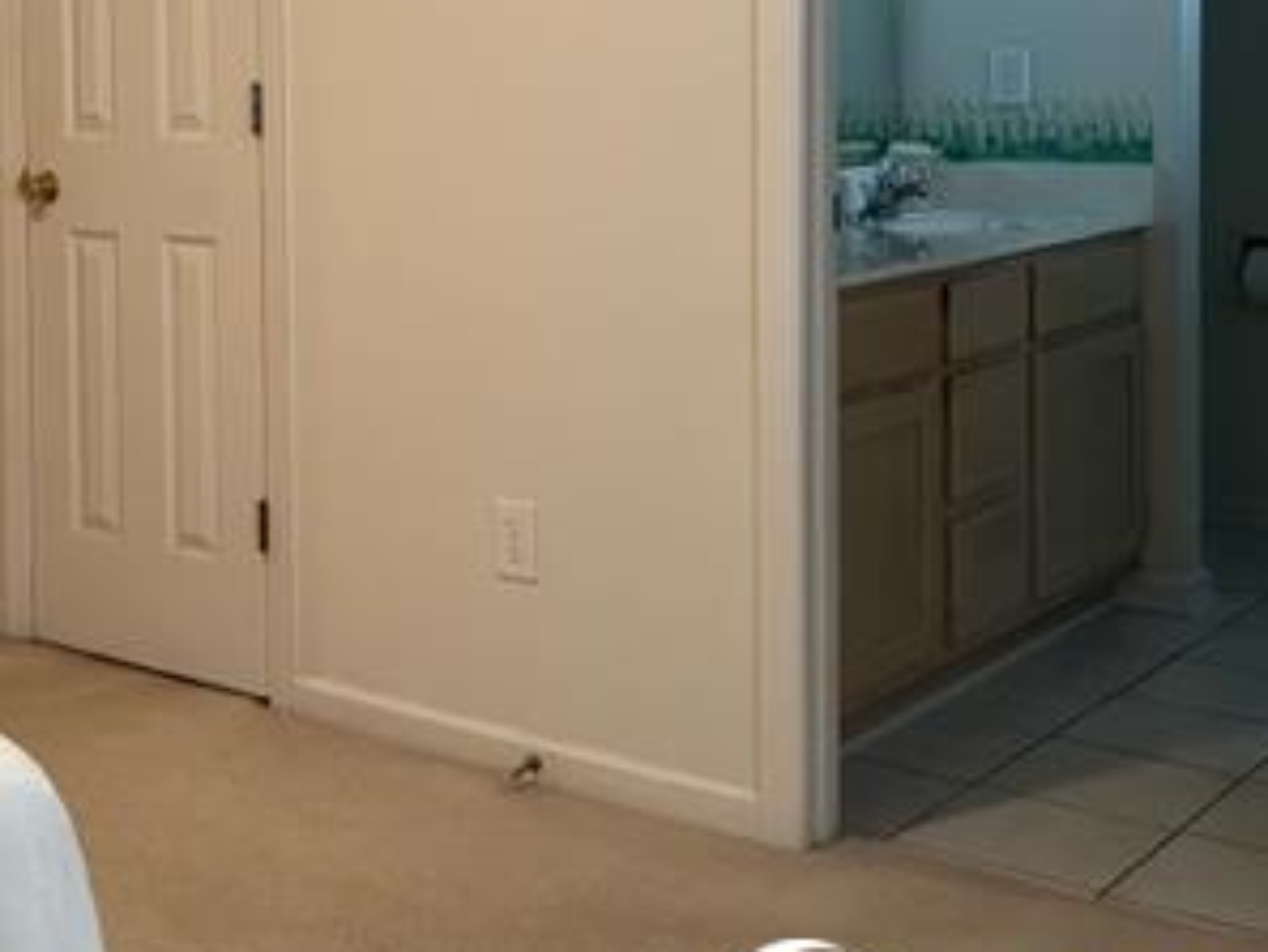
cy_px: 120
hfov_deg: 33.0
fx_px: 2052
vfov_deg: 25.4
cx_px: 196
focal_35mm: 56
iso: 400
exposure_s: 1/60
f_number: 1.6
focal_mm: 5.1
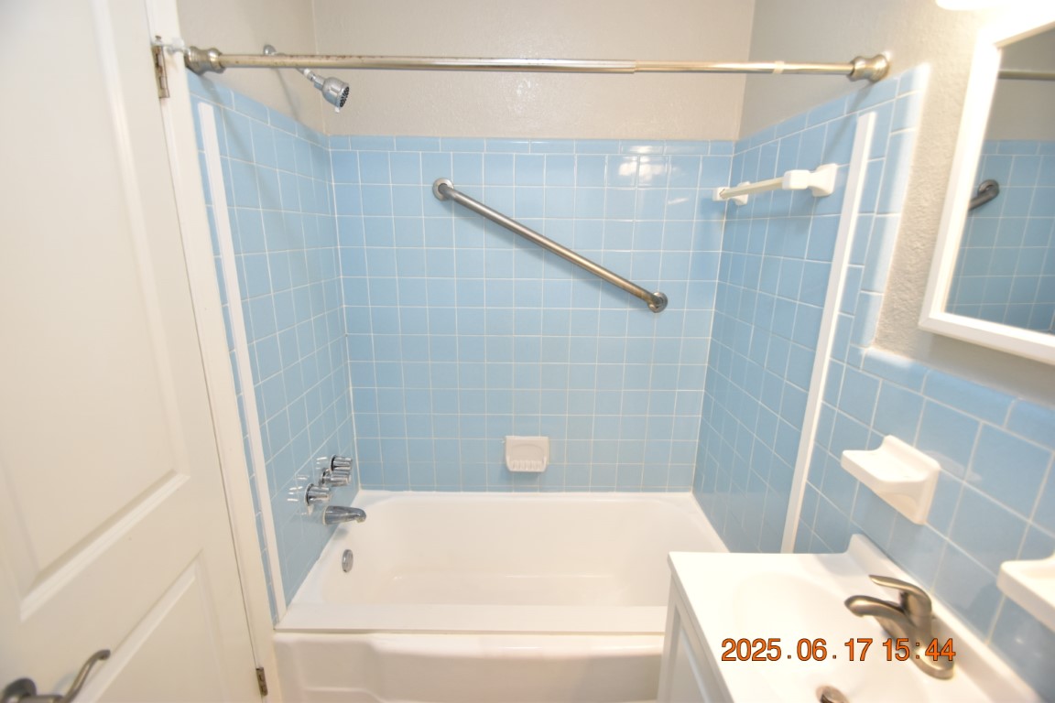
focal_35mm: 15
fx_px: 440
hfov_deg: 100.4
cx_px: 528
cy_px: 352
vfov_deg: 77.3
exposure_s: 1/60
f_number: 3.5
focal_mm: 10
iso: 800
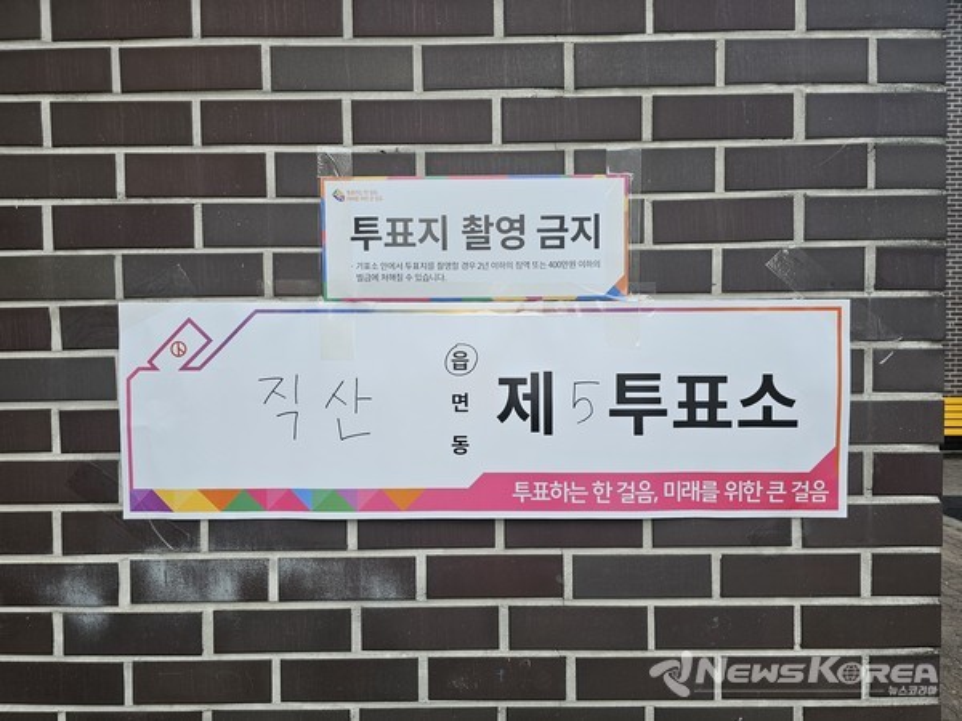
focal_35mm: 23
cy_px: 360
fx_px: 639
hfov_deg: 73.9
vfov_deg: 58.9
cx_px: 481
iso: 32
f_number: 1.7
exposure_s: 1/359
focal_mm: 6.3
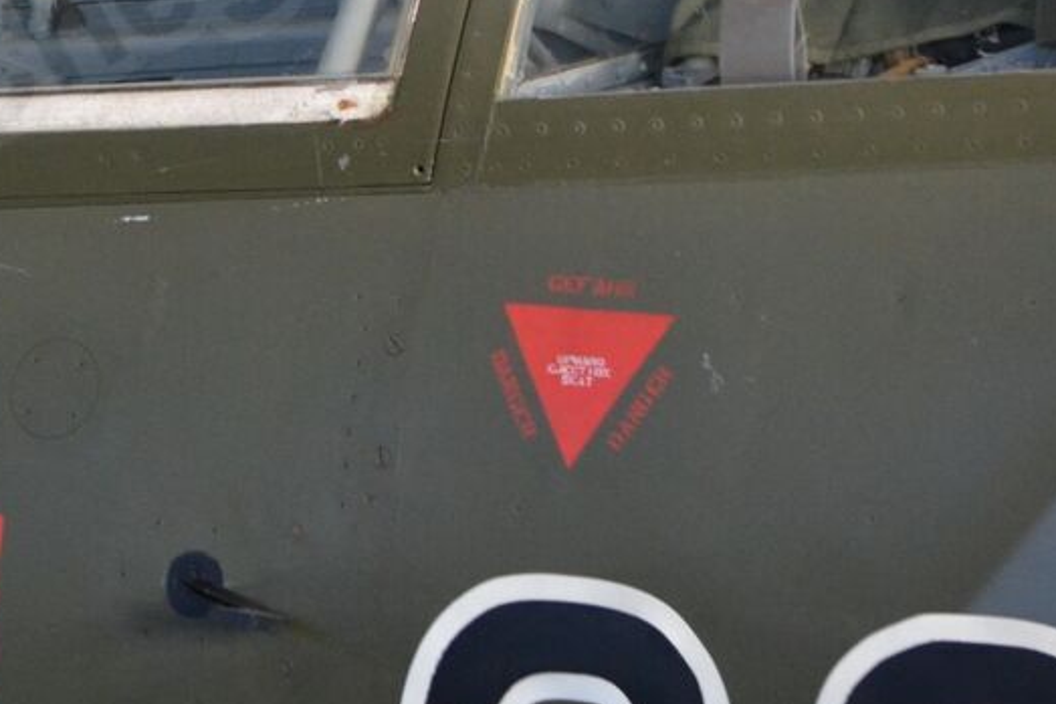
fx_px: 18308
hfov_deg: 3.3
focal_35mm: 624
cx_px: 67
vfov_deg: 2.2
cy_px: 29
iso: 1800
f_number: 5
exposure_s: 1/125
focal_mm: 170
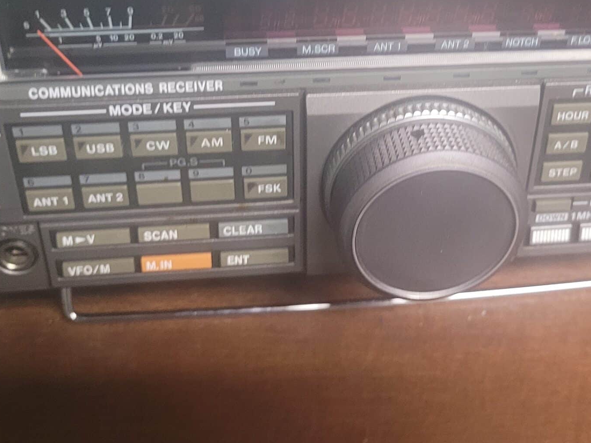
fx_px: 837
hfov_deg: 38.7
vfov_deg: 29.4
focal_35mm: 49
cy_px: 141
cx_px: 363
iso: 640
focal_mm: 5.4
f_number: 1.8
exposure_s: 1/30
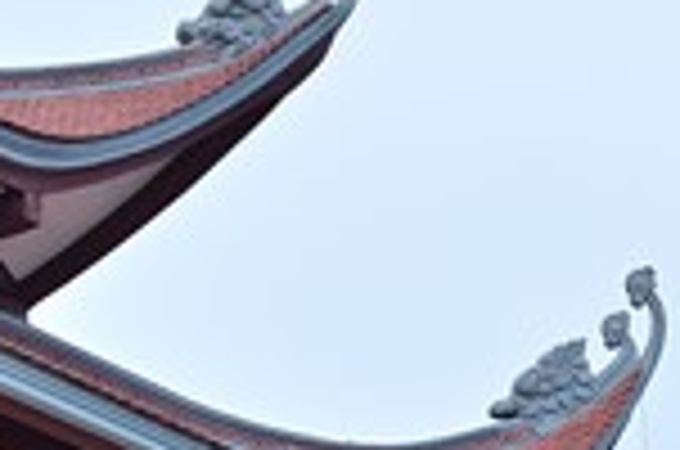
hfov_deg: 14.9
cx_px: 324
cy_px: 747
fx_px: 2601
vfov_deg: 9.5
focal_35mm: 138
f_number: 6.3
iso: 125
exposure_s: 1/200
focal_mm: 32
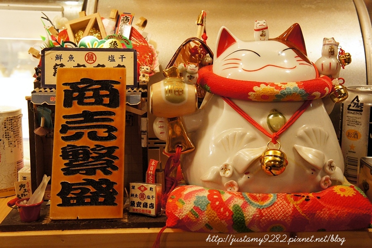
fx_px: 542
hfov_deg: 37.9
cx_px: 186
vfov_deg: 25.7
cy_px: 124
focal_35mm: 52
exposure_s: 1/30
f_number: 7.1
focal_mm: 35
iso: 1600
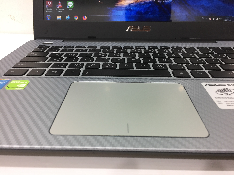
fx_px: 196
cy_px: 88
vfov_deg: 48.2
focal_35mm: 29
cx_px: 117
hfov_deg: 61.7
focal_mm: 4.15
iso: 160
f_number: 2.2
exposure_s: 1/33
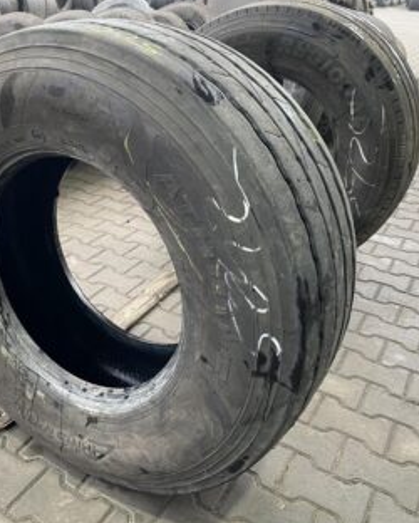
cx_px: 109
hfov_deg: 41.1
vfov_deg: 51.5
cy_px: 262
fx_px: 542
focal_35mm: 35
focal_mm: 4.25
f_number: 1.8
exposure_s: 1/50
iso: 125
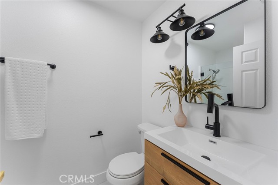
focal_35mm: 14
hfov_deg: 104.3
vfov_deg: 81.1
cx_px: 139
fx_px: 108
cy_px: 92
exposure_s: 1/50
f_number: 8
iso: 800
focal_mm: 14
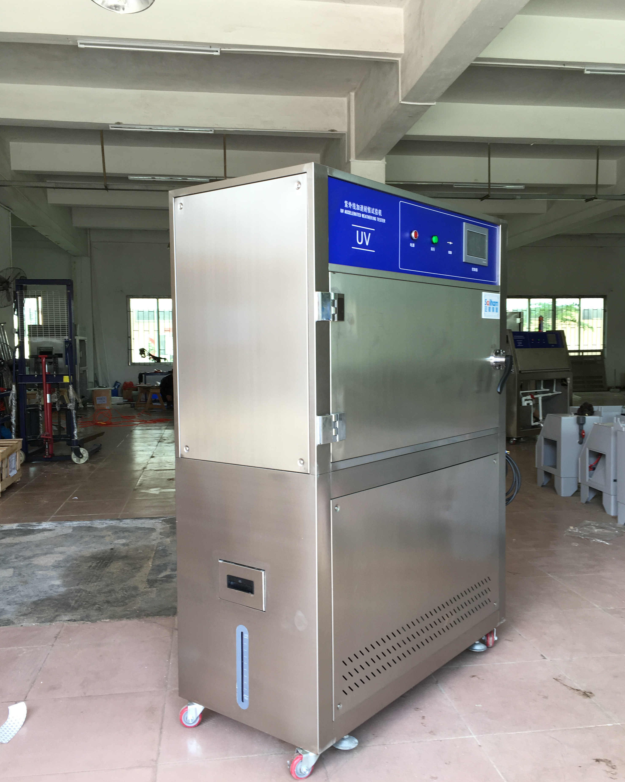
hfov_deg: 47.1
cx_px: 313
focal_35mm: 31
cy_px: 391
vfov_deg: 57.2
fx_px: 717
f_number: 2.2
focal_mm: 4.15
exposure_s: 1/50
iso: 25
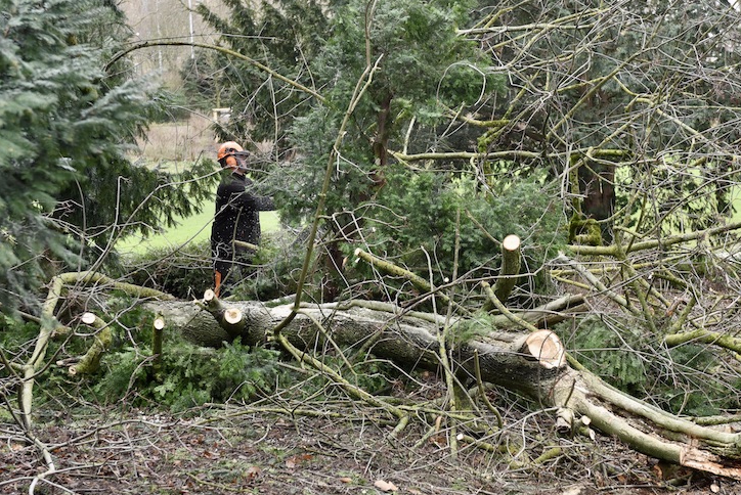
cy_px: 243
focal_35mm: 82
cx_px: 408
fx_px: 1689
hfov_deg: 24.7
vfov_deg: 16.7
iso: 560
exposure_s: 1/250
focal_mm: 58
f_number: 4
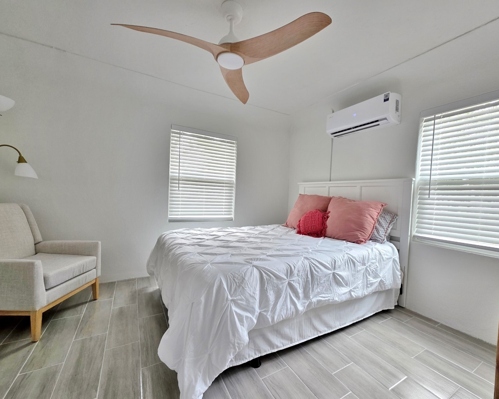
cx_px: 260
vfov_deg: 88.0
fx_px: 207
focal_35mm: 14
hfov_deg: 100.6
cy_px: 206
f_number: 1.9
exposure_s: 1/120
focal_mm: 2.2
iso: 125
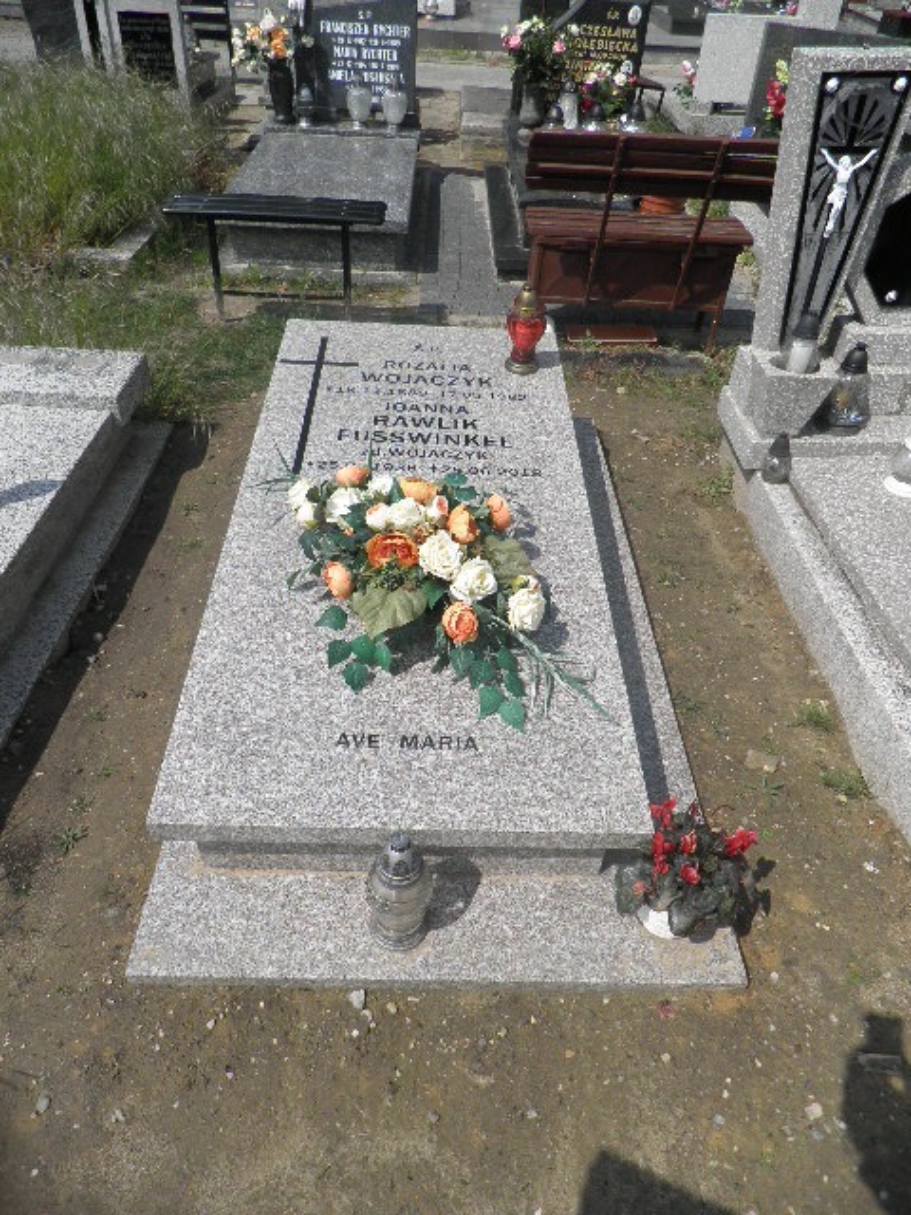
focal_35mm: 24
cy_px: 608
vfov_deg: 71.6
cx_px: 456
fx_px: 842
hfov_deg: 56.8
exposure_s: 1/250
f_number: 8.3
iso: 64
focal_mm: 4.3
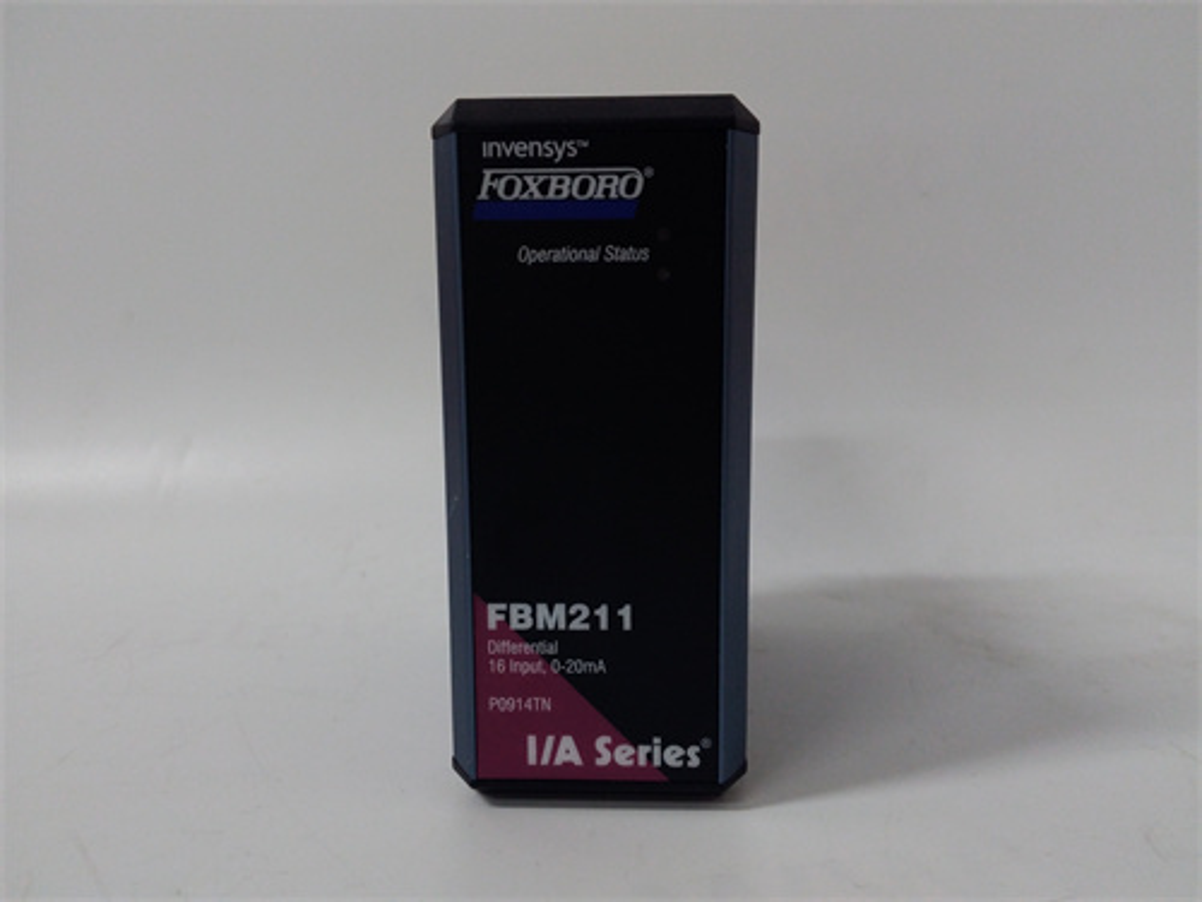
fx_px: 938
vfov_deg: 51.4
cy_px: 451
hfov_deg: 65.3
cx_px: 601
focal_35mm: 27
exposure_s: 1/33
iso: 277
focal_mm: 3.79
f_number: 2
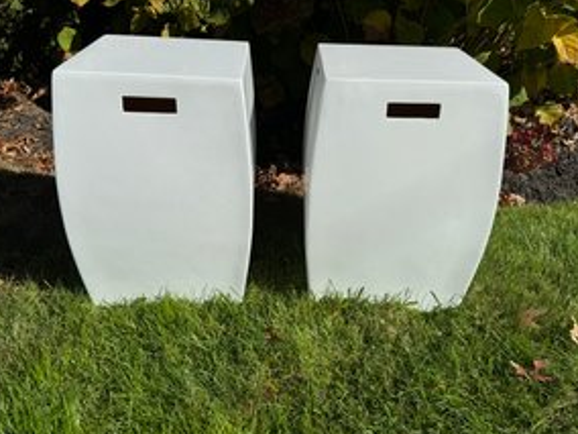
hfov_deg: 61.7
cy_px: 197
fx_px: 484
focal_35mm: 29
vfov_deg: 48.2
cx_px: 288
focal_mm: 6.76
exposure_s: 1/10417
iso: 80
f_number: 1.78
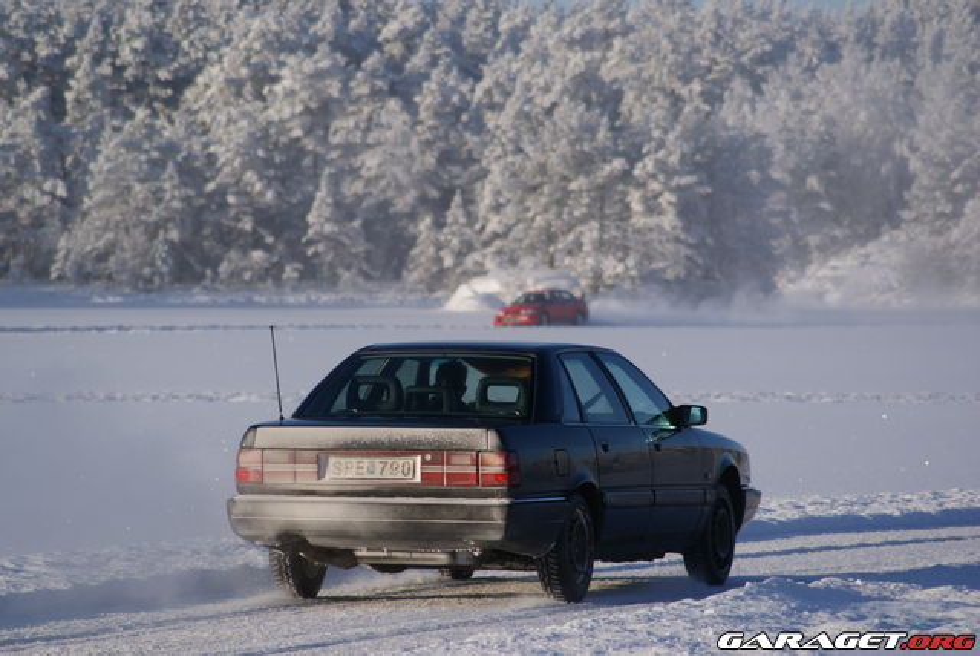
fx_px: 8174
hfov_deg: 6.9
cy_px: 328
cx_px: 490
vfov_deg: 4.6
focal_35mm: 300
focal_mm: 200
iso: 100
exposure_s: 1/640
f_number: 7.1
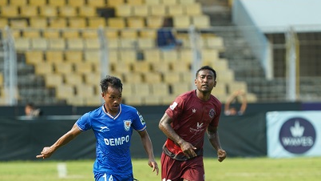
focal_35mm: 677
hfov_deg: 3.2
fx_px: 5762
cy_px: 155
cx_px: 158
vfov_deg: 1.8
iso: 800
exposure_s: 1/1000
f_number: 6.3
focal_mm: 433
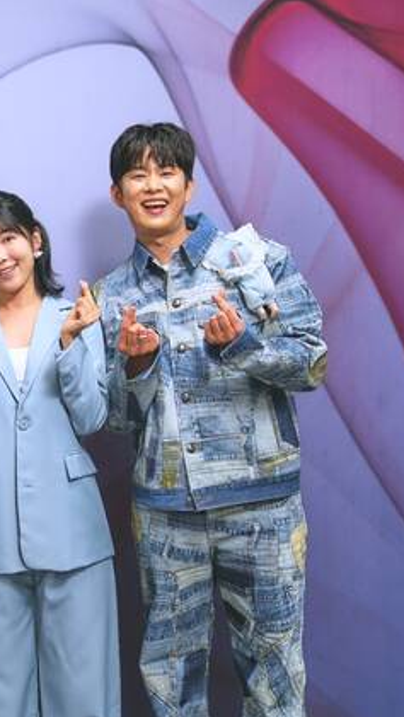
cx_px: -55
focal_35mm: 51
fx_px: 971
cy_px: 360
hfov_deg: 22.1
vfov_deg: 40.6
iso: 250
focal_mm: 32
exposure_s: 1/125
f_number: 2.8
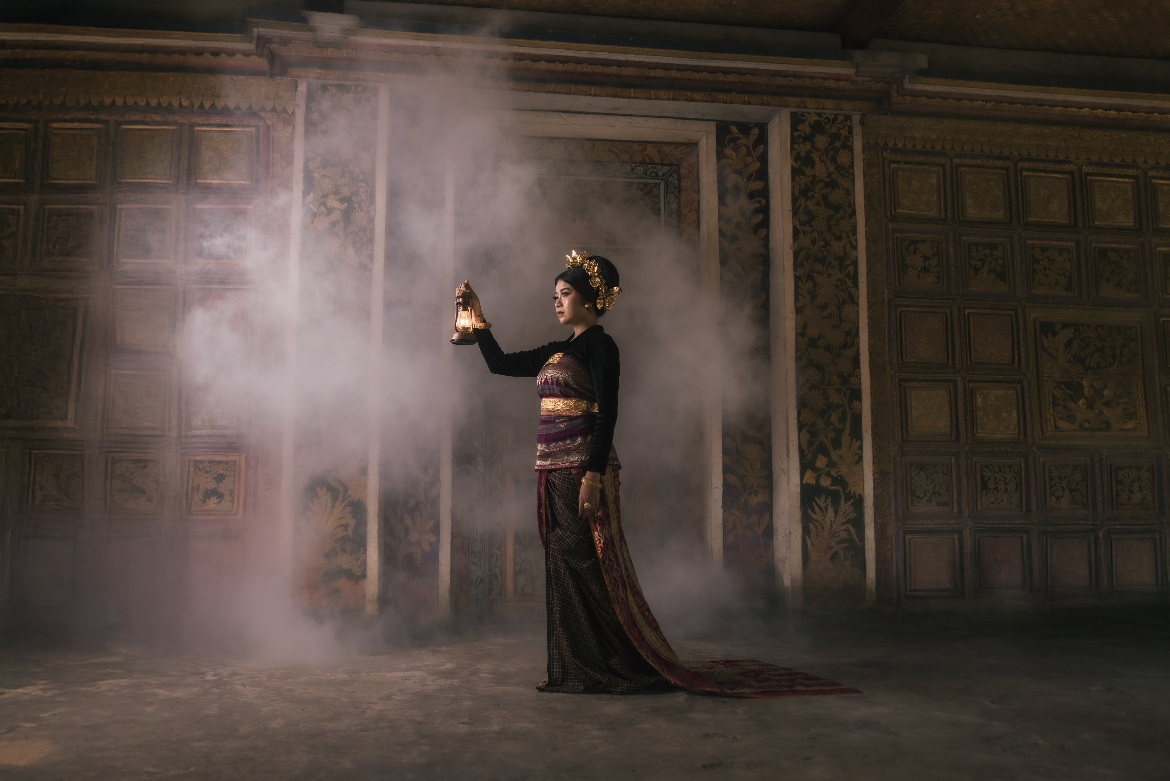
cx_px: 585
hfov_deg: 58.7
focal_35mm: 32
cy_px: 390
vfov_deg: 41.1
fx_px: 1040
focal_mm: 32
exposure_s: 1/200
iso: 160
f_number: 4
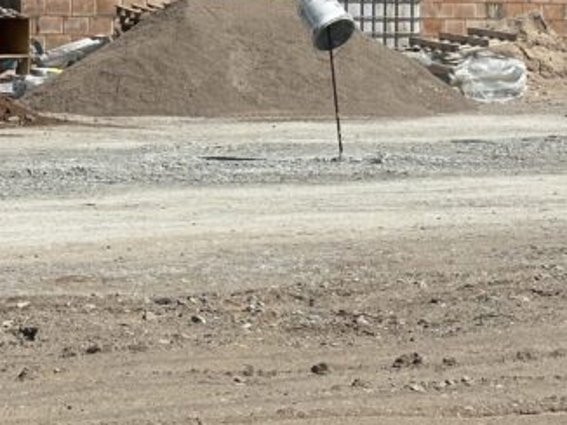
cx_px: 292
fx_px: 2472
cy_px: -206
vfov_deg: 9.5
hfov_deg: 13.1
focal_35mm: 151
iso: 64
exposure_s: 1/7092
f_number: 1.78
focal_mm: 6.86
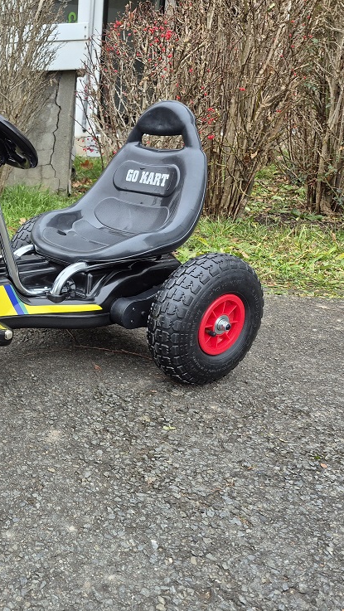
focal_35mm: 34
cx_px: -41
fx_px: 551
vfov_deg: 58.0
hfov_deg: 30.7
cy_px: 308
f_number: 1.8
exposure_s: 1/180
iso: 125
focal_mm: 5.4
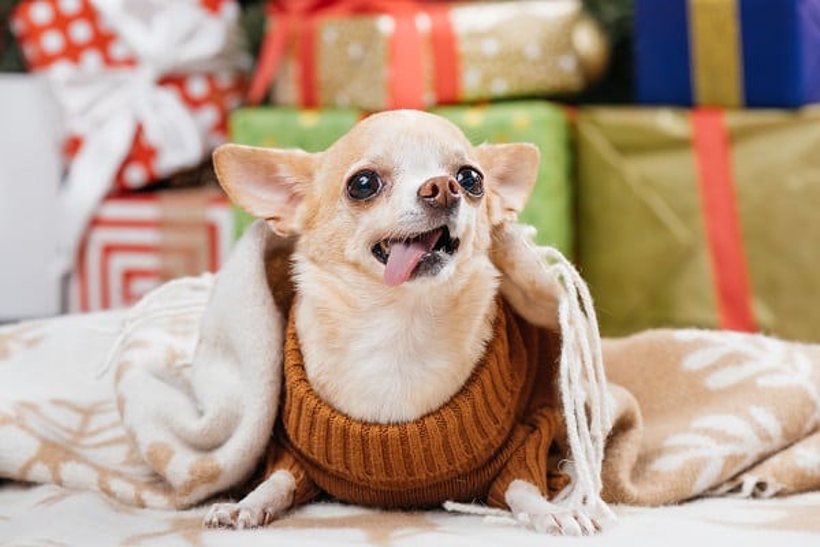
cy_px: 274
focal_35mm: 105
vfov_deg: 13.0
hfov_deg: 19.5
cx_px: 410
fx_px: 2391
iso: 100
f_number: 9
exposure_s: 1/160
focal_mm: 105
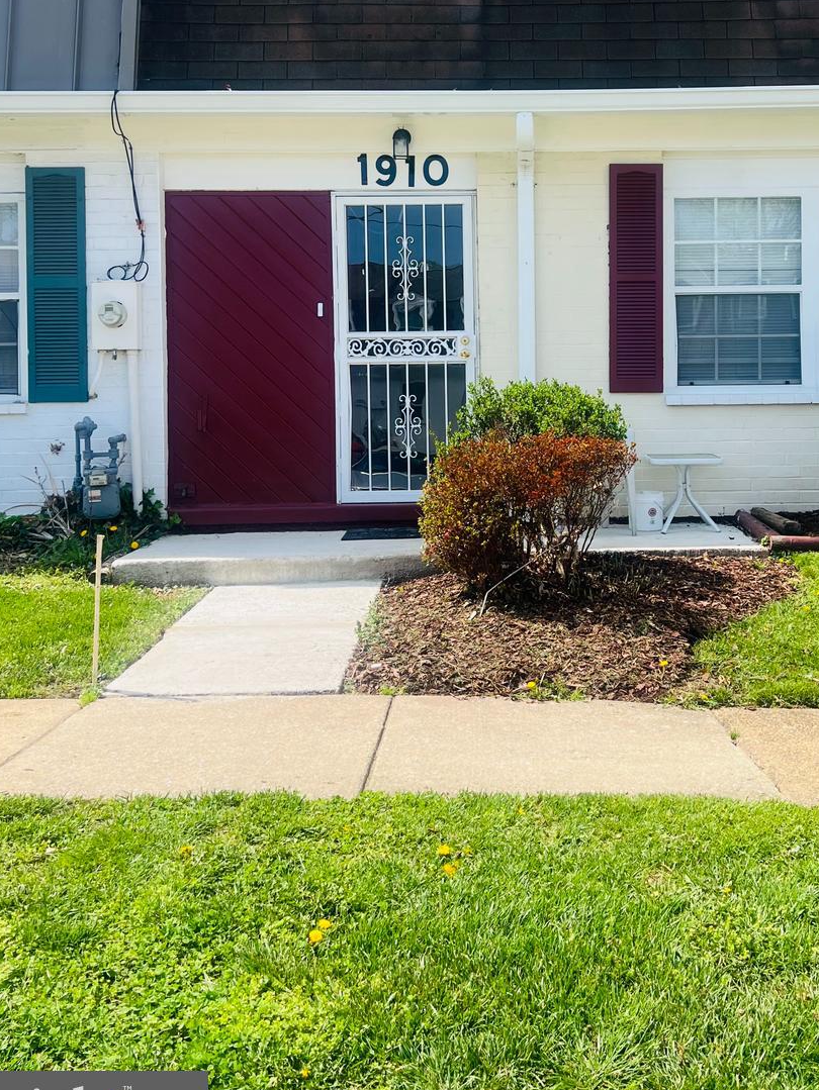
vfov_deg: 49.4
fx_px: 1167
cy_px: 378
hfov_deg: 38.3
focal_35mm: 37
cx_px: 538
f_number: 1.5
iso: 50
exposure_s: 1/2457
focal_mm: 5.7
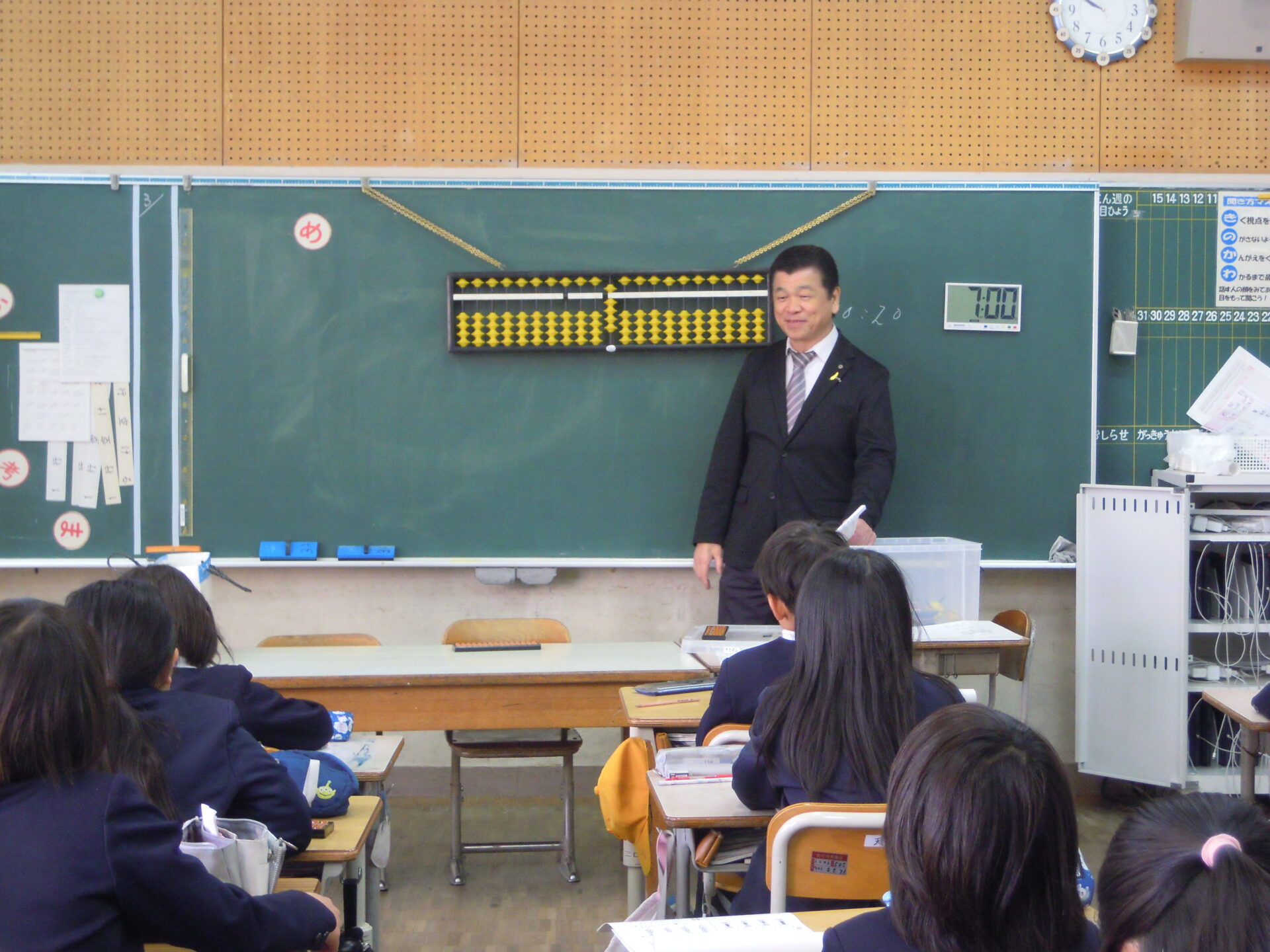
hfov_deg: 30.7
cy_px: 476
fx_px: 2311
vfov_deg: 23.3
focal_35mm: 63
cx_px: 635
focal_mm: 11.2
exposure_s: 1/25
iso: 400
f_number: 4
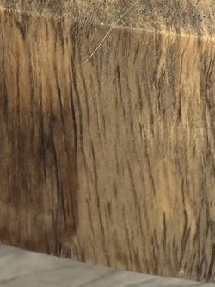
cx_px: -7
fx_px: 596
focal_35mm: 72
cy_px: -58
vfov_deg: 24.5
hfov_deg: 19.8
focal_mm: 2.22
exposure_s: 1/99
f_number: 2.2
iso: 320
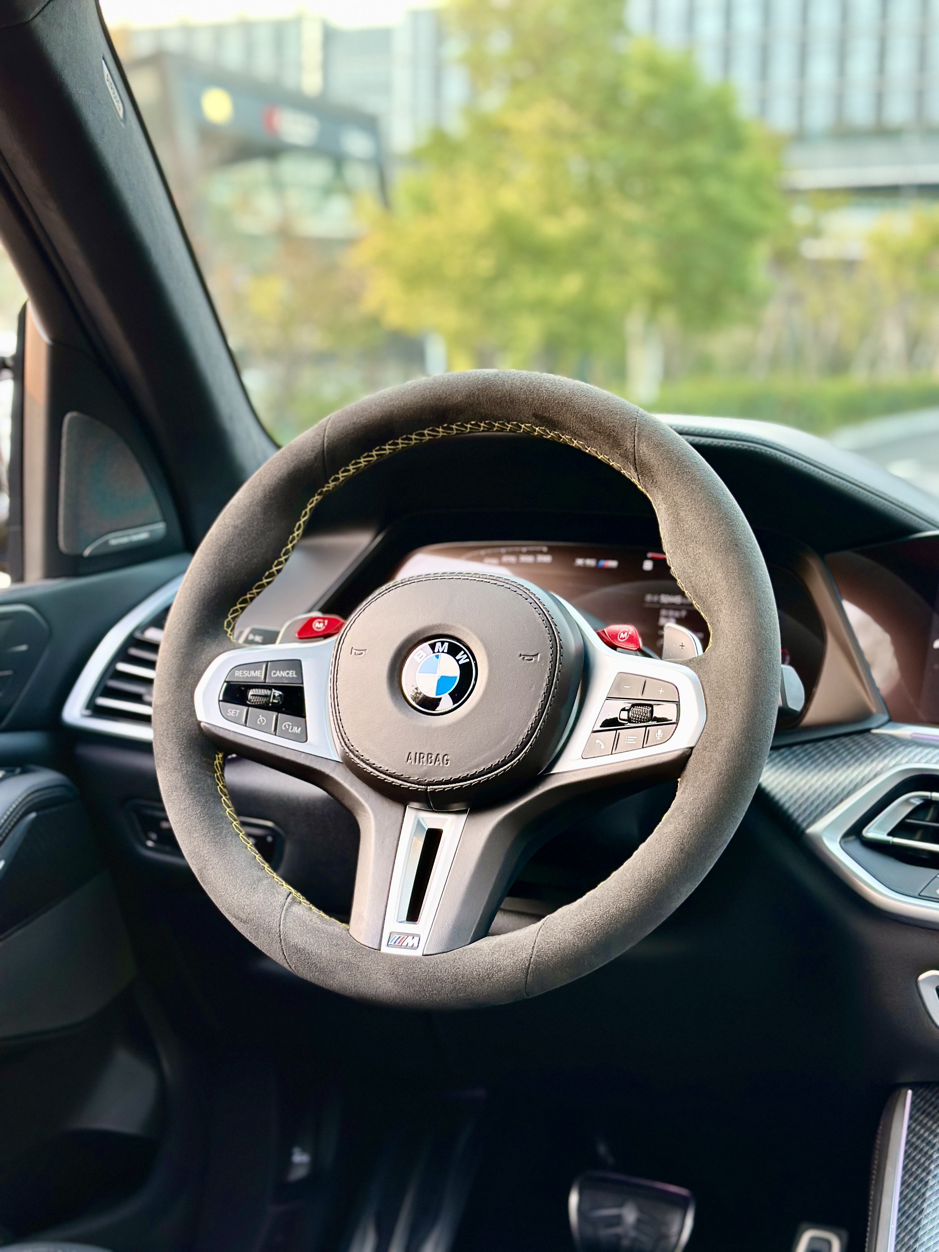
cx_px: 470
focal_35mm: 48
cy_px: 626
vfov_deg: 39.7
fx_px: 1736
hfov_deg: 30.3
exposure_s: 1/49
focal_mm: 6.86
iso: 125
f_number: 1.78
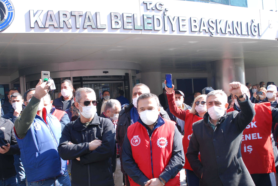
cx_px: 132
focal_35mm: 40
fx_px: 306
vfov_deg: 33.7
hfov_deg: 48.8
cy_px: 109
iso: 200
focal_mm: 21
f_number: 6.3
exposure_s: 1/160
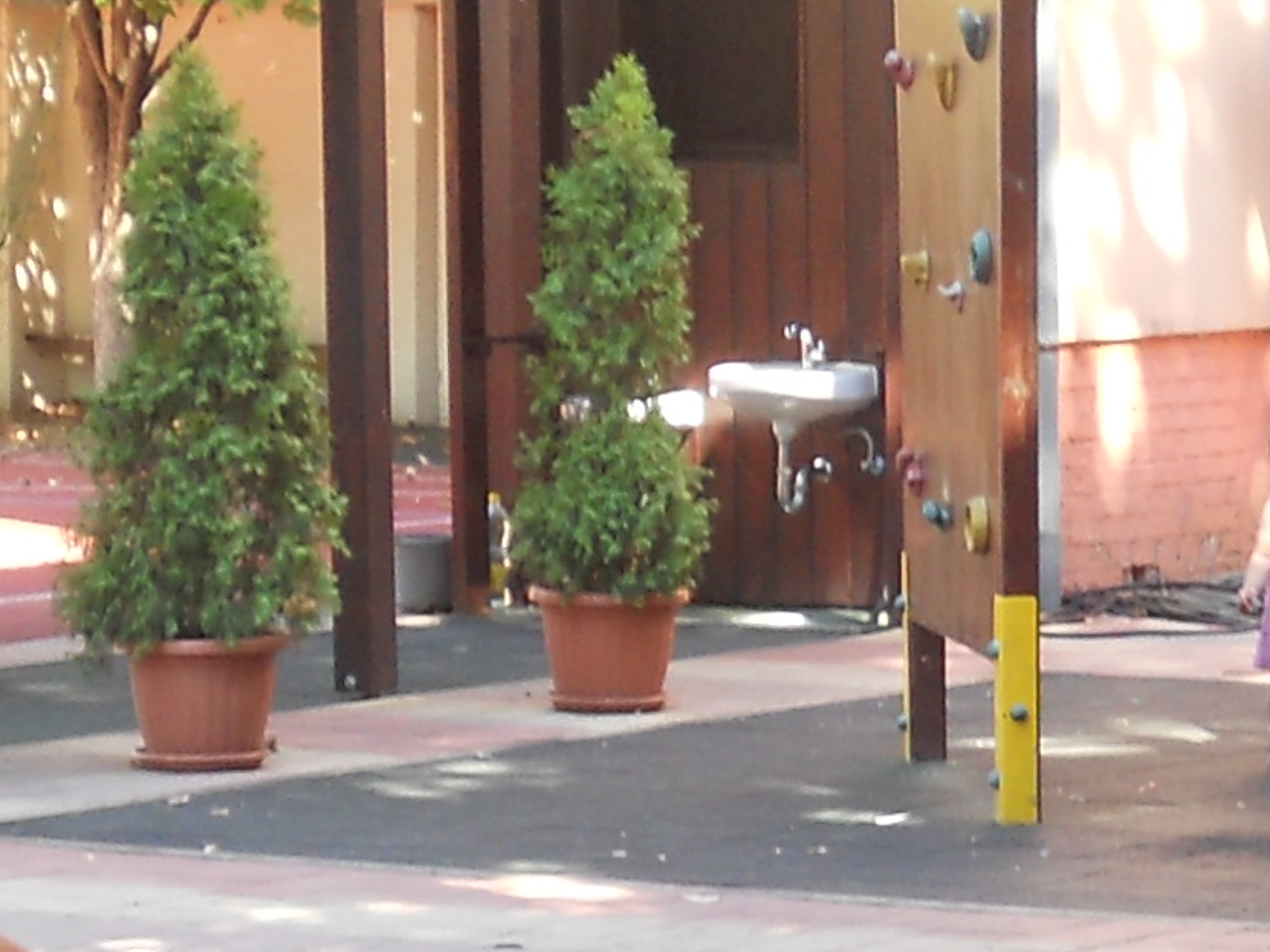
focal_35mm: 183
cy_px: 950
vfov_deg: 8.1
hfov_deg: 10.5
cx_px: 1716
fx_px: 6713
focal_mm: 6.9
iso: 80
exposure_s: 1/40
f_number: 3.9
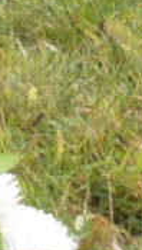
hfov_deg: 3.0
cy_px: -19
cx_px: -184
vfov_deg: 5.3
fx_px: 2706
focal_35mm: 406
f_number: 5.1
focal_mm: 18.2
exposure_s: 1/100
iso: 125
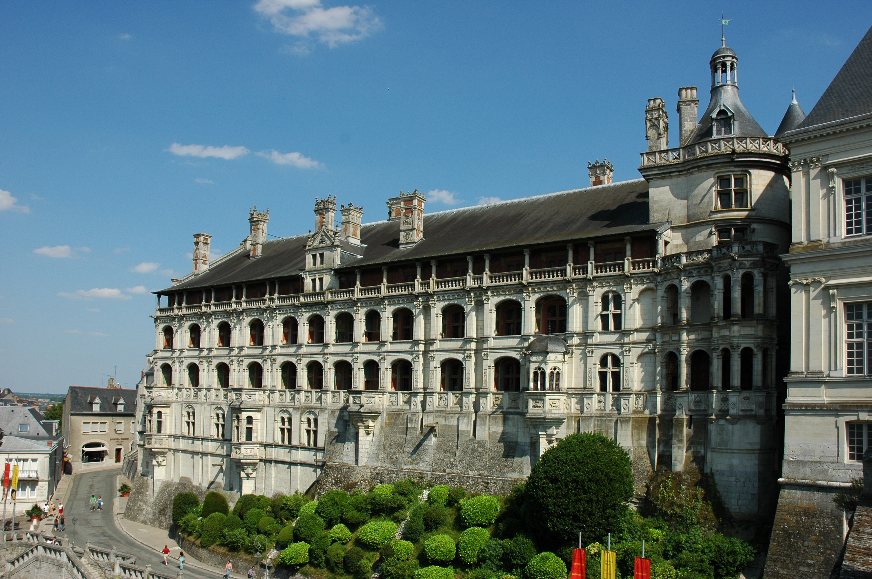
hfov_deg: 67.4
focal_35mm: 27
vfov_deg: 47.8
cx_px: 436
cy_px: 290
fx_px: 653
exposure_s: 1/640
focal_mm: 18
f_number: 8
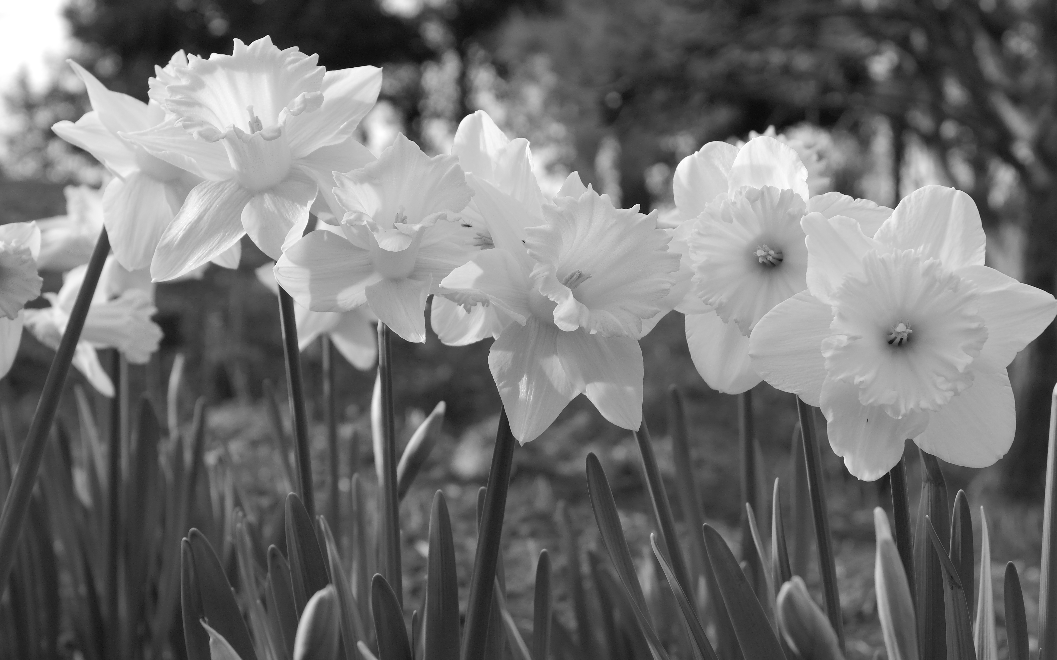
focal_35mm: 79
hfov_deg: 26.1
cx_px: 527
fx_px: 2276
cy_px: 350
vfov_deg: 16.5
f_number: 9
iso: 200
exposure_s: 1/125
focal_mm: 50
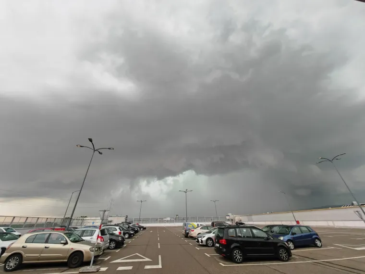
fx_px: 137
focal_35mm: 13
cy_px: 137
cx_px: 182
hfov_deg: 106.2
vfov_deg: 89.9
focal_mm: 1.82
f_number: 2
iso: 436
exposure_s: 1/50
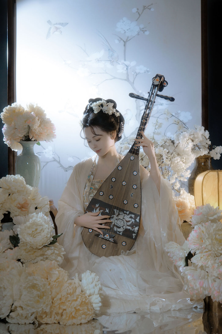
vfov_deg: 28.5
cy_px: 167
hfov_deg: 19.2
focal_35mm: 71
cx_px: 111
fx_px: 657
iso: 640
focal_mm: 47.6
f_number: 2.8
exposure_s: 1/160
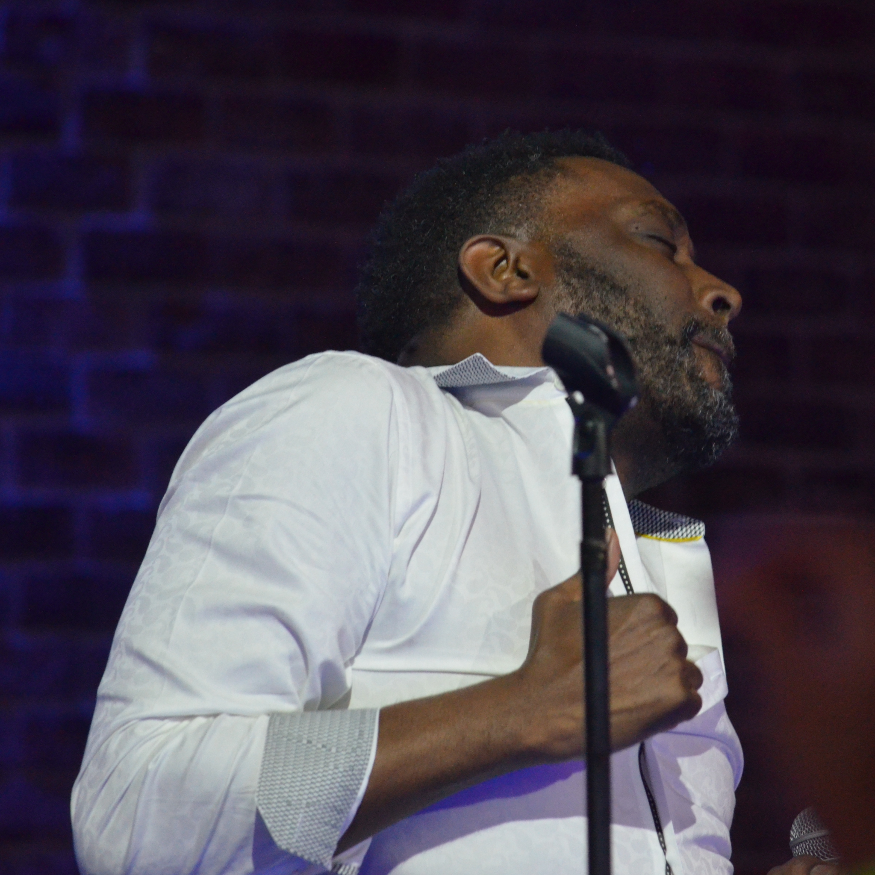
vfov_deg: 4.3
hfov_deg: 4.3
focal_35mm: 411
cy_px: 438
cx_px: 561
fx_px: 11754
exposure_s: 1/200
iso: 3200
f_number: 5.3
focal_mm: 210
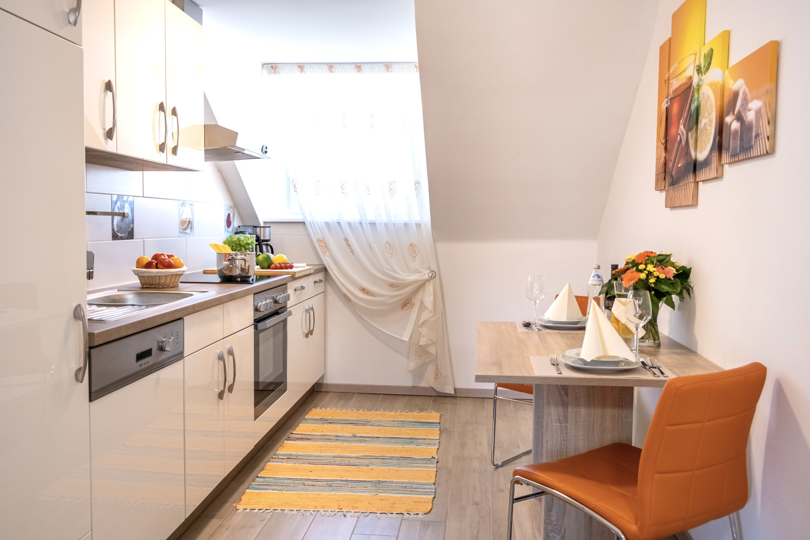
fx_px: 652
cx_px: 405
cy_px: 270
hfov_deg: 63.7
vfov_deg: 45.0
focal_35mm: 29
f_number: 4
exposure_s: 1/100
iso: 640
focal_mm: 19.6
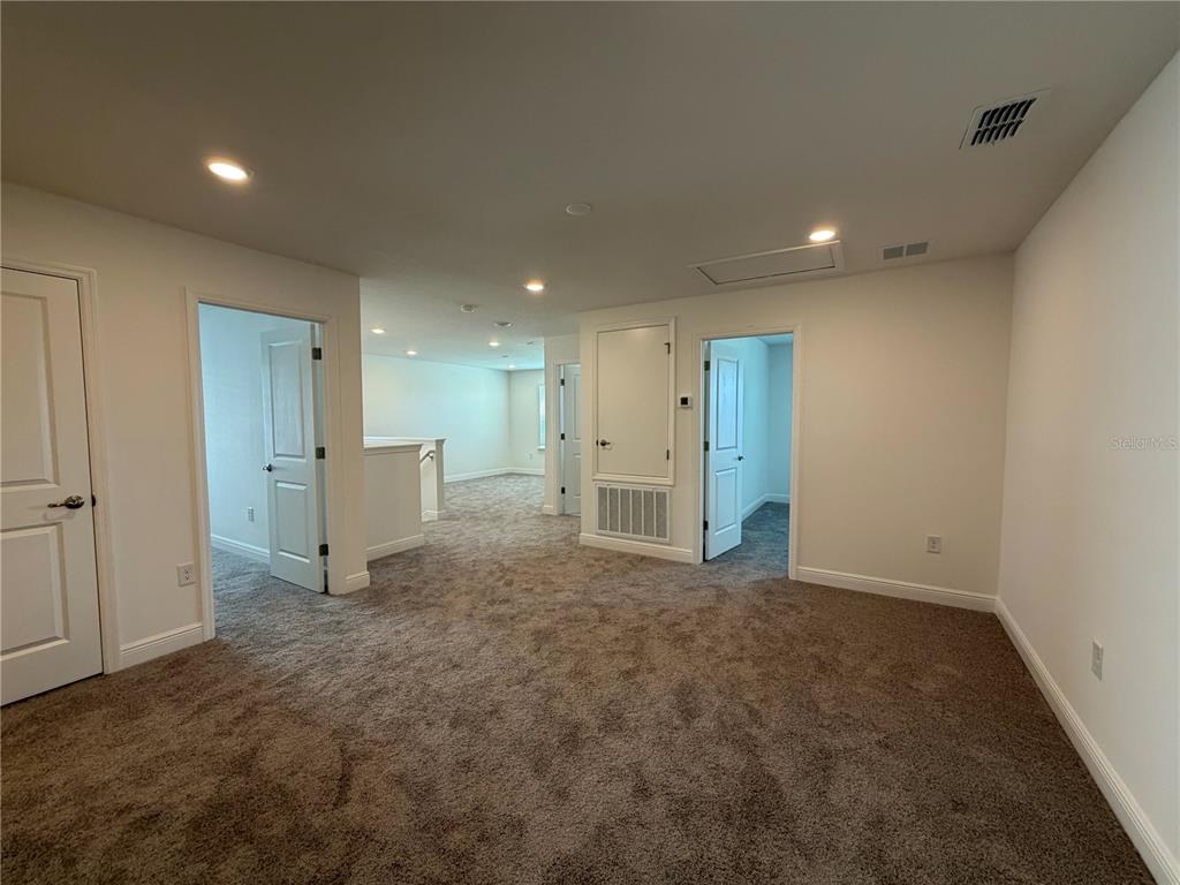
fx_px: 477
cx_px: 590
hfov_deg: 102.1
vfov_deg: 85.7
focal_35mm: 14
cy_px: 442
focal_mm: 2.22
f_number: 2.2
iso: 250
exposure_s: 1/120
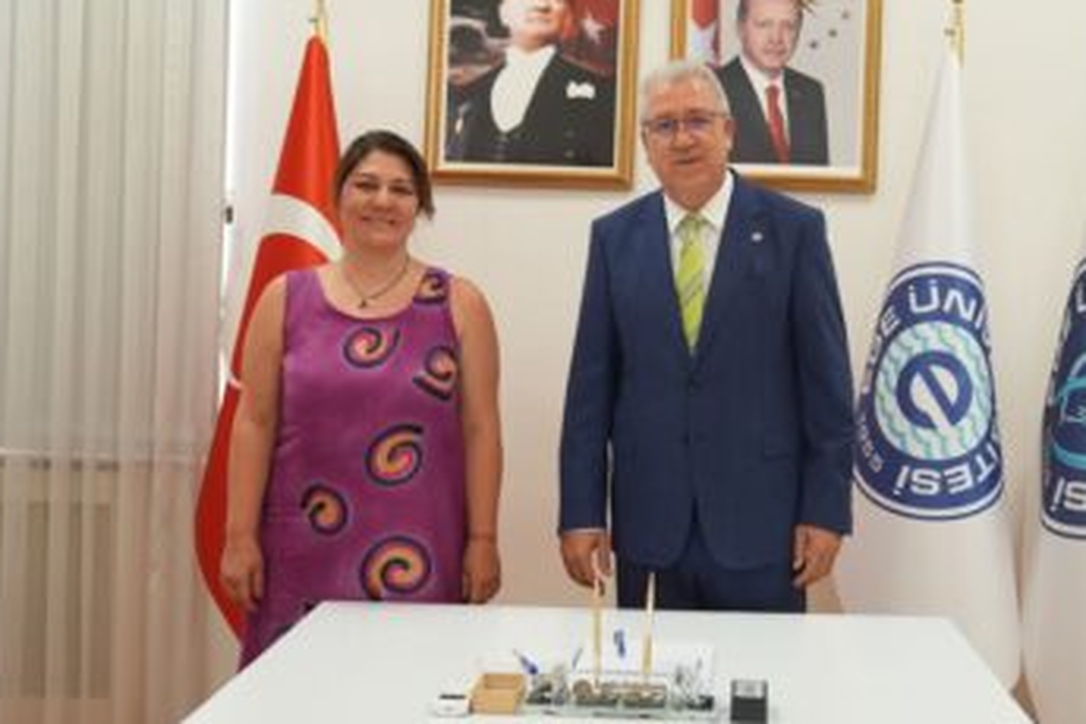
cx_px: 664
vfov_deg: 27.5
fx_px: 1478
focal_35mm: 49
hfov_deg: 40.1
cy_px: 304
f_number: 3.2
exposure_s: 1/125
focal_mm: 33
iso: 1600
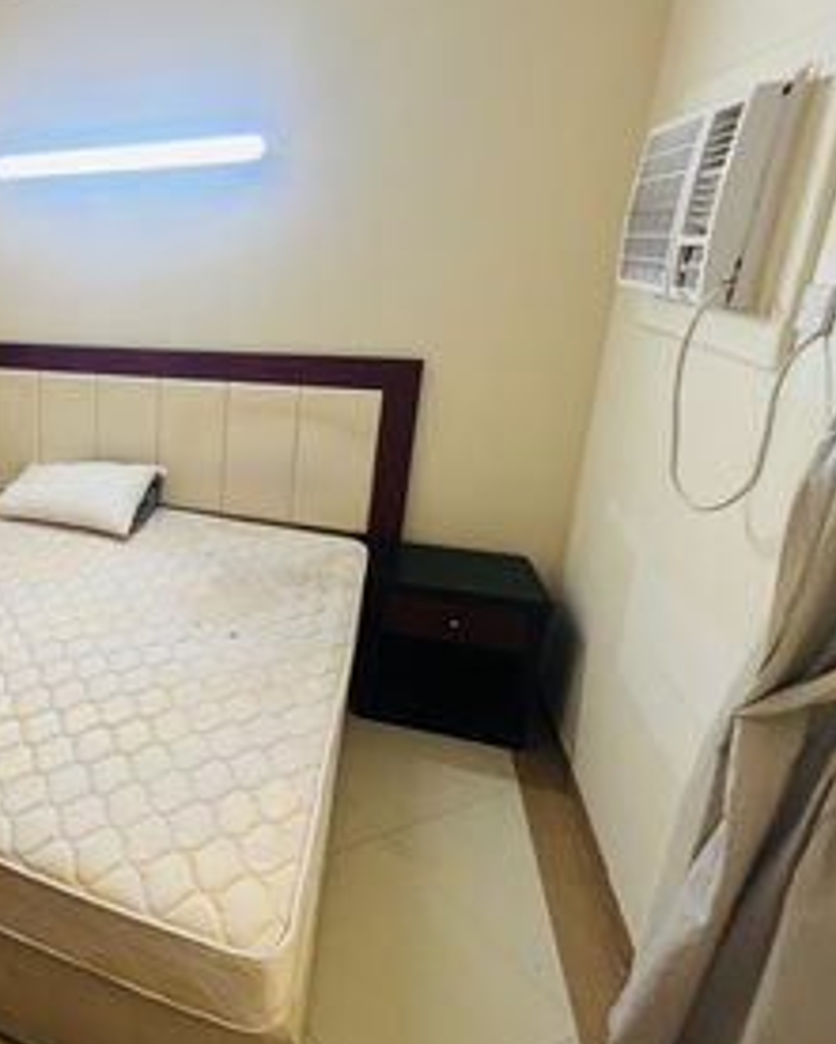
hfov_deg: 54.1
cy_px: 444
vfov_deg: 77.1
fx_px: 649
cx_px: 36
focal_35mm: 21
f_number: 1.8
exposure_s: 1/100
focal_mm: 1.57
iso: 160
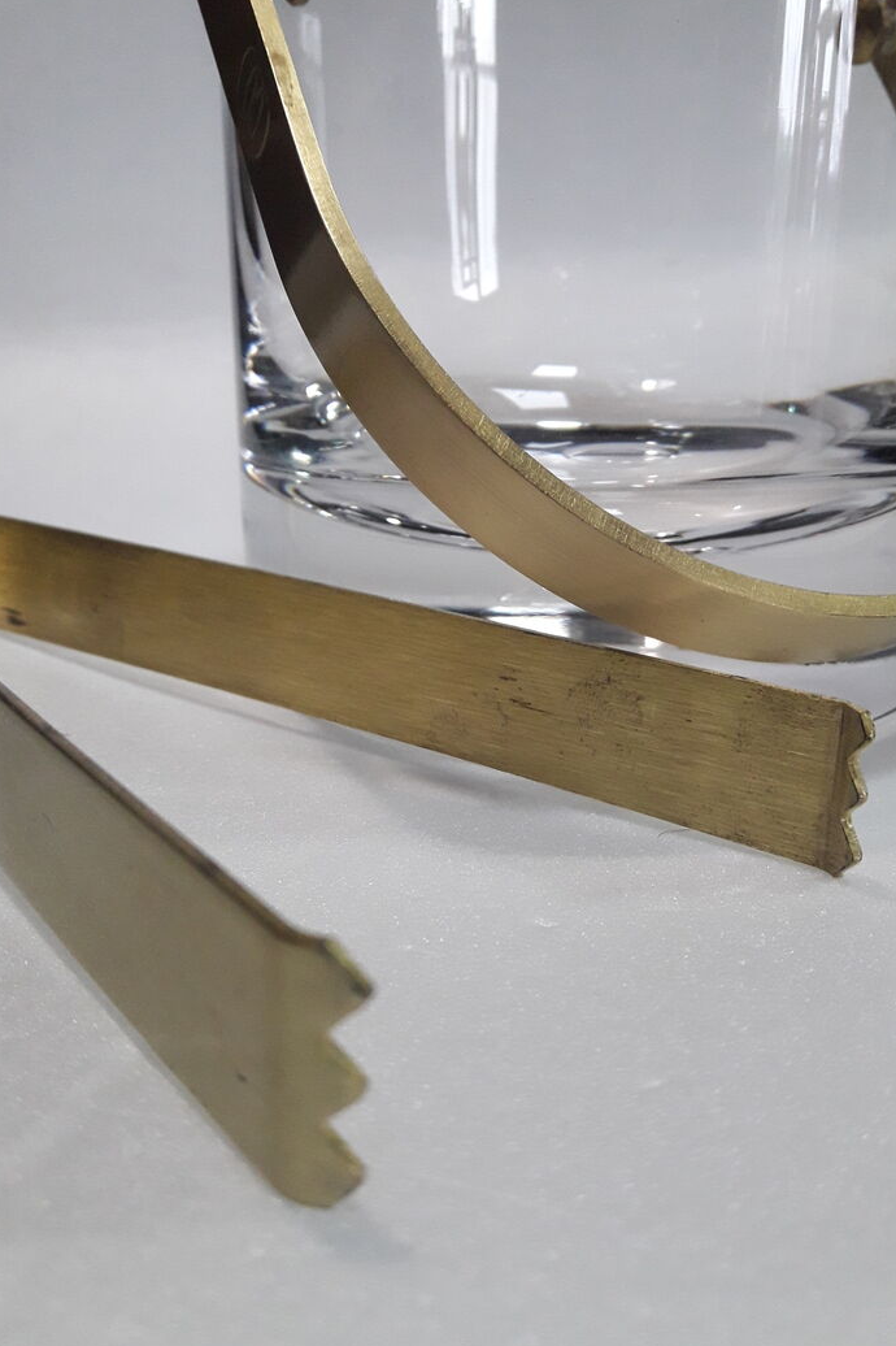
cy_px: 665
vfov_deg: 61.9
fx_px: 1121
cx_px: 513
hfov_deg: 43.5
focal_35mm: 30
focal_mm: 3.7
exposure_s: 1/33
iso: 200
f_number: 1.9
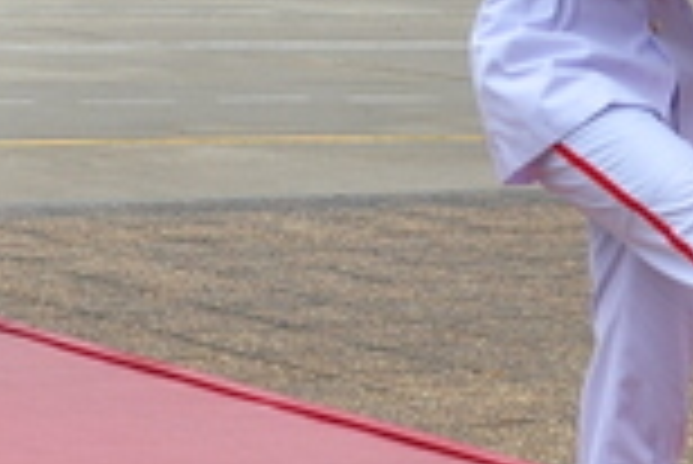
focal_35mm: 195
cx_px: 108
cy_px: -162
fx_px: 3749
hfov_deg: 10.5
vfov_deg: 7.0
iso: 400
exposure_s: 1/250
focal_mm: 25
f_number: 8
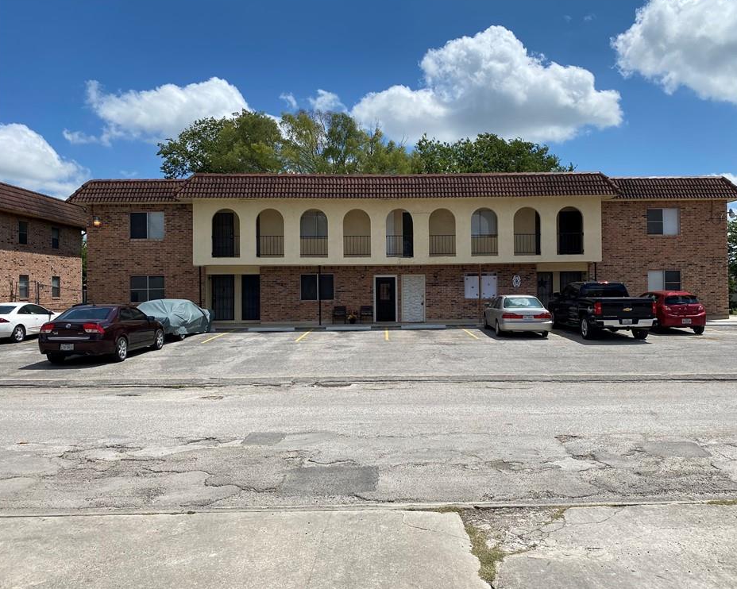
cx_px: 401
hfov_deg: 62.1
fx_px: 611
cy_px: 293
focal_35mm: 28
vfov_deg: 51.5
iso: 32
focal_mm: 4.25
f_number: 1.8
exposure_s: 1/5025
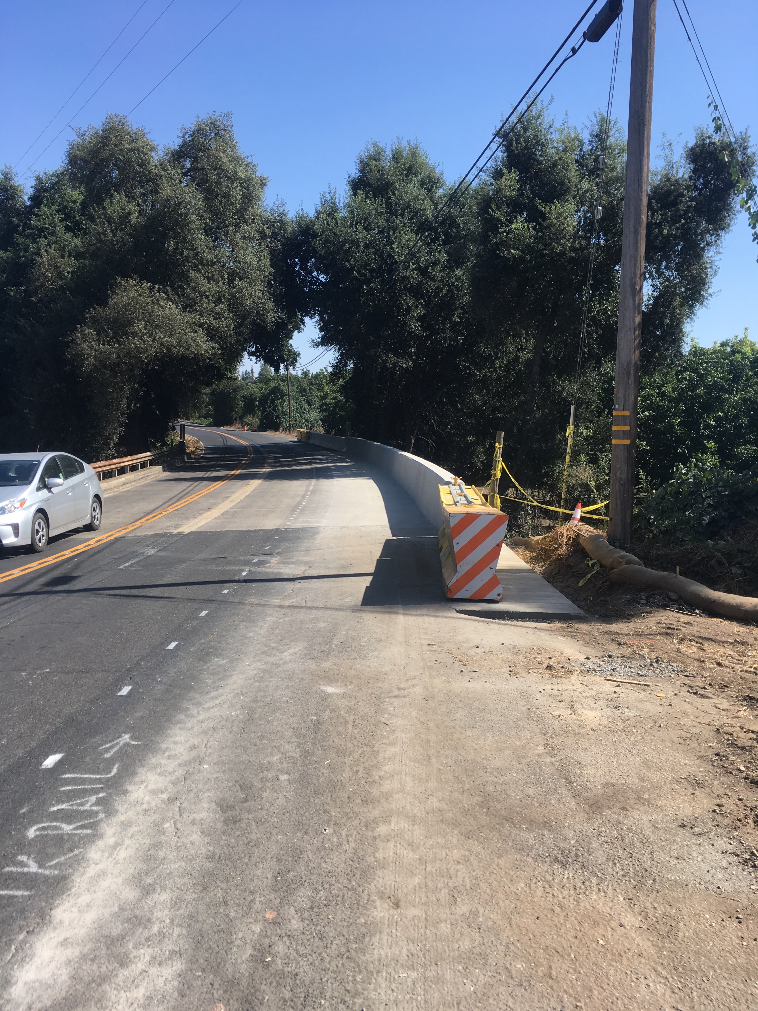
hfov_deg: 48.2
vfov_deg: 61.7
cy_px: 506
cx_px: 379
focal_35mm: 29
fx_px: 847
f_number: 2.2
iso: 25
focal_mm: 4.15
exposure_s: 1/1012
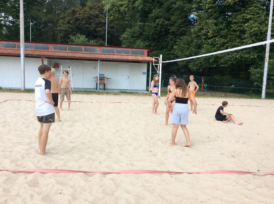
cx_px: 137
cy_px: 102
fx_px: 253
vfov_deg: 44.0
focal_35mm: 32
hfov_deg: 56.9
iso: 32
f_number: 2.4
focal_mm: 3.3
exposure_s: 1/733
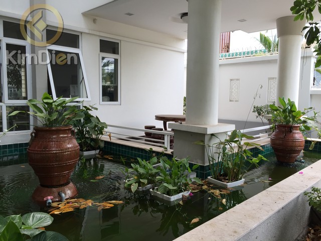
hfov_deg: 61.7
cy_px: 120
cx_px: 160
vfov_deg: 48.2
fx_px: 269
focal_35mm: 29
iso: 32
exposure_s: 1/217
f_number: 2.2
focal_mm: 4.15
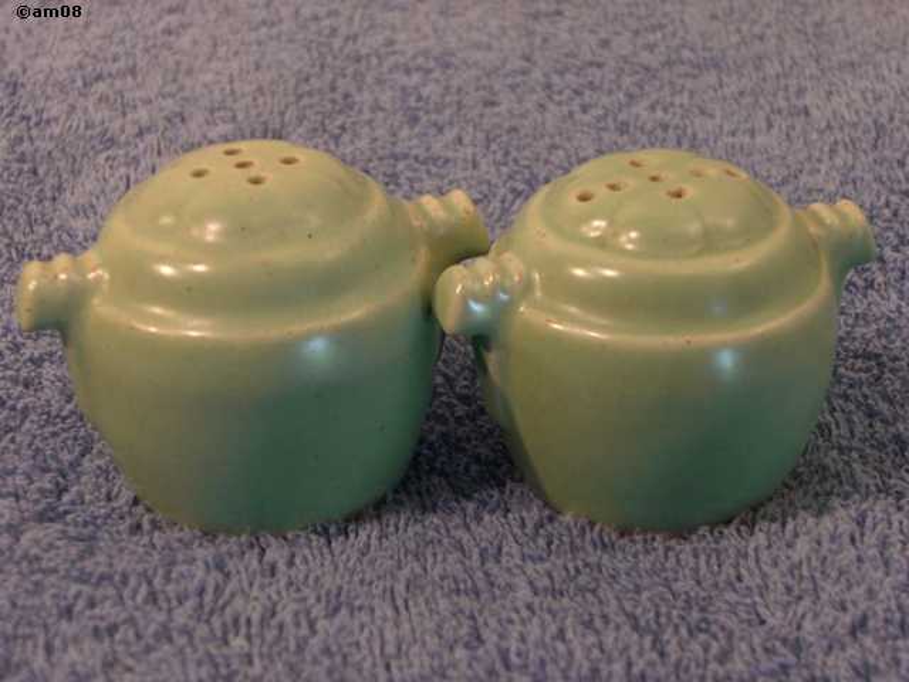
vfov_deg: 18.9
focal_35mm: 78
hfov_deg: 25.0
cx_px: 454
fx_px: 2048
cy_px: 341
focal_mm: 16.3
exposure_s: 1/20
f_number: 4.3
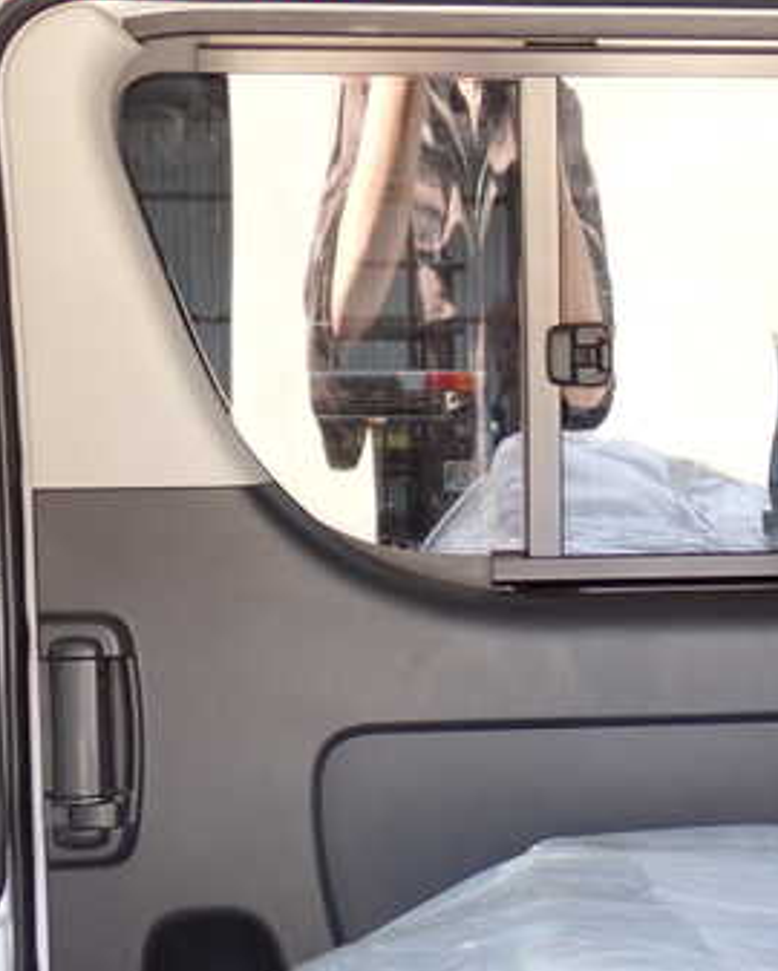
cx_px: 706
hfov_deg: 22.6
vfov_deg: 28.6
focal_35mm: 66
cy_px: 582
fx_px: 1898
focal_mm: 6.83
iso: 200
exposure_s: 1/50
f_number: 2.7
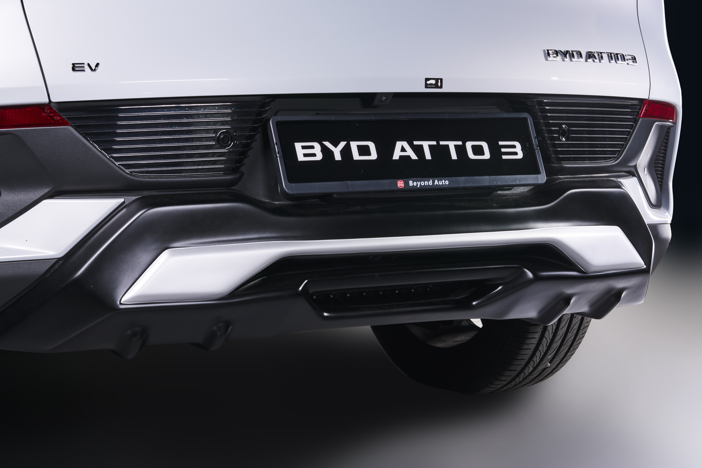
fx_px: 1755
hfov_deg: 22.6
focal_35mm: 90
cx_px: 351
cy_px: 234
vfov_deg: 15.2
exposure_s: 2
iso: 250
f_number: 14
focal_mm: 90
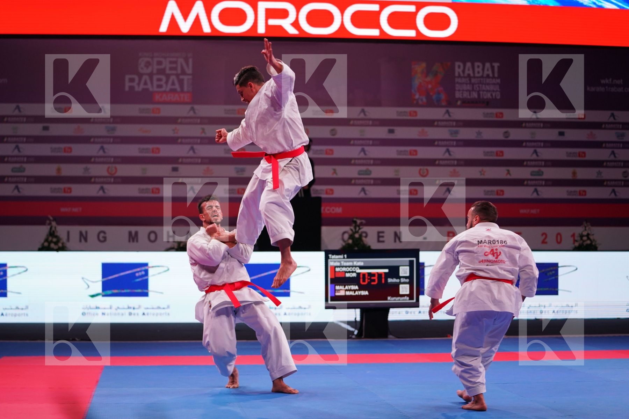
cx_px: 314
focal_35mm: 73
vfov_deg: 18.7
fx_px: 1275
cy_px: 210
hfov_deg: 27.7
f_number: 2.8
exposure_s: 1/500
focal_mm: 73
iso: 1600
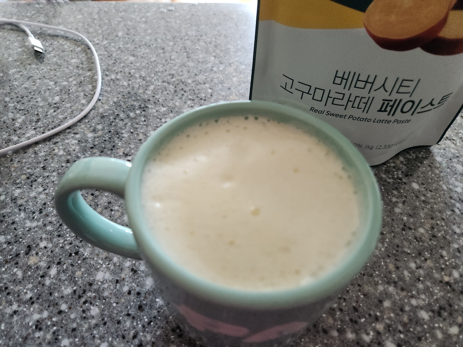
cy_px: 174
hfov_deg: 73.9
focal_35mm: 23
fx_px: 308
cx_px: 232
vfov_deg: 58.9
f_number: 1.8
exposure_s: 1/120
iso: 800
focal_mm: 5.4
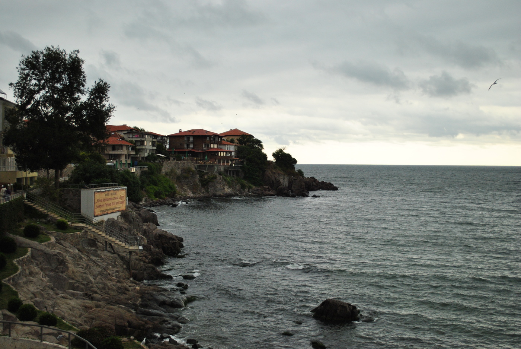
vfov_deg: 32.0
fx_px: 609
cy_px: 174
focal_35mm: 42
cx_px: 260
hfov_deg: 46.4
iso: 400
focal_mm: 28
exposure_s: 1/1000
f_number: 4.5
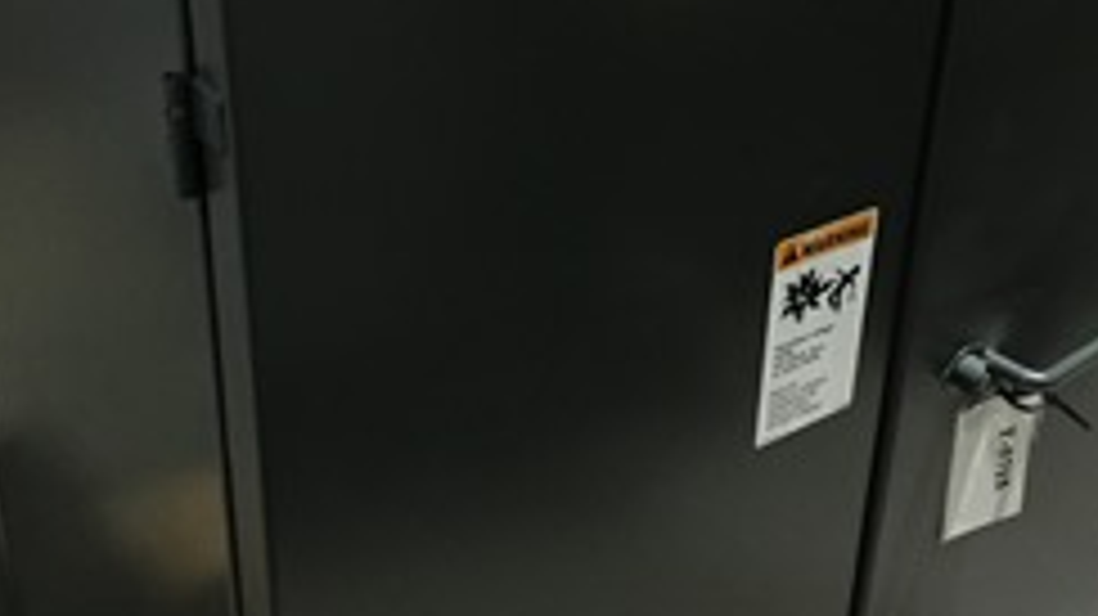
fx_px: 1688
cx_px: 698
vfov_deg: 20.6
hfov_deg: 35.8
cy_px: 396
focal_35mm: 58
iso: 250
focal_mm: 4.15
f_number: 2.2
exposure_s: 1/17
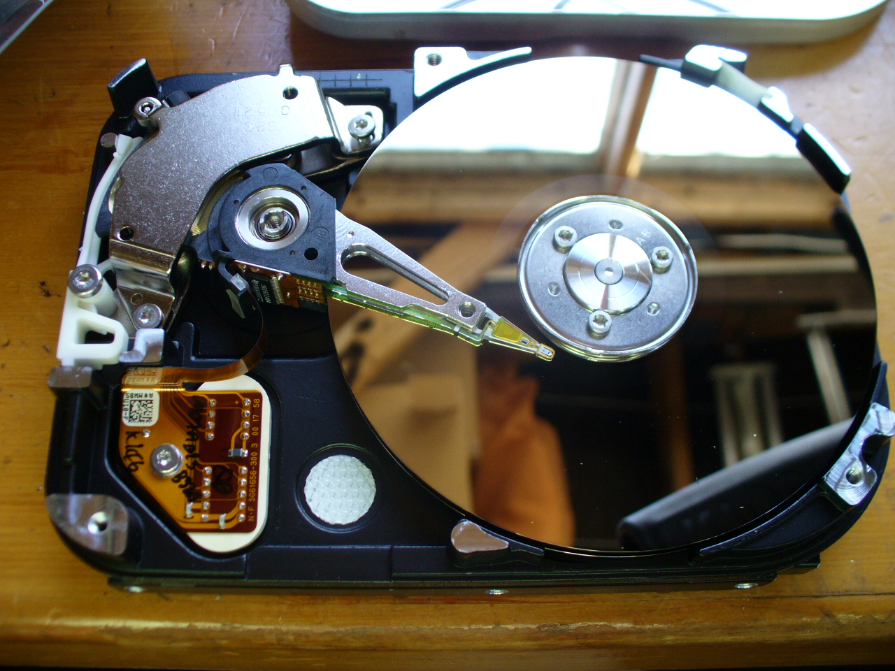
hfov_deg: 50.1
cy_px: 336
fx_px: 957
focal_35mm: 37
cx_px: 448
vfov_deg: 38.7
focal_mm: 6.1
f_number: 2.8
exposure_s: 1/40
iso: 100
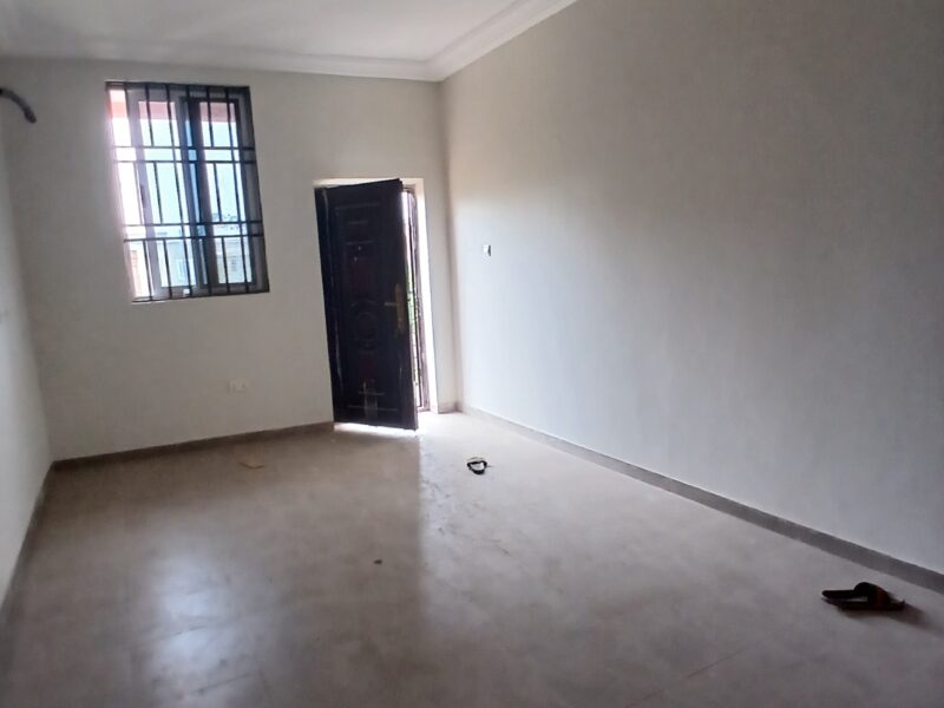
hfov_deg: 91.0
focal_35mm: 17
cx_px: 472
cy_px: 354
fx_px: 464
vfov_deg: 74.7
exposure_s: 1/33.3
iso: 125
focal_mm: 1.4
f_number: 2.2
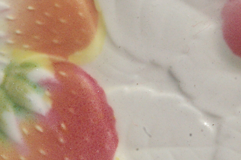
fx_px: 629
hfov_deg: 21.1
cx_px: 11
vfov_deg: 14.5
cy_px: 107
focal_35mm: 94
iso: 1600
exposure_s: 1/1500
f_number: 13
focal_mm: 26
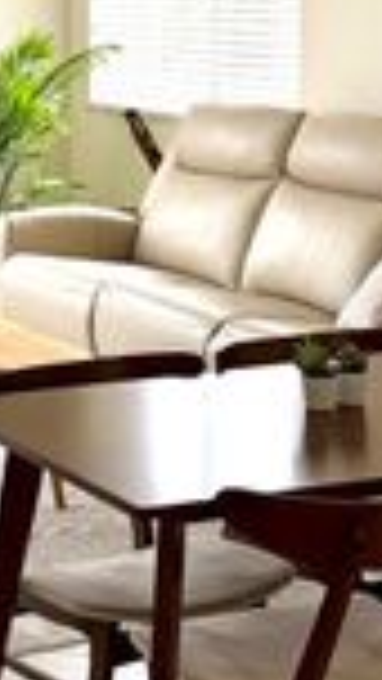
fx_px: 1854
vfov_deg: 20.6
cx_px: 94
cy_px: 182
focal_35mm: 103
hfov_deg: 11.7
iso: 160
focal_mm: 6.76
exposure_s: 1/60
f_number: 1.78
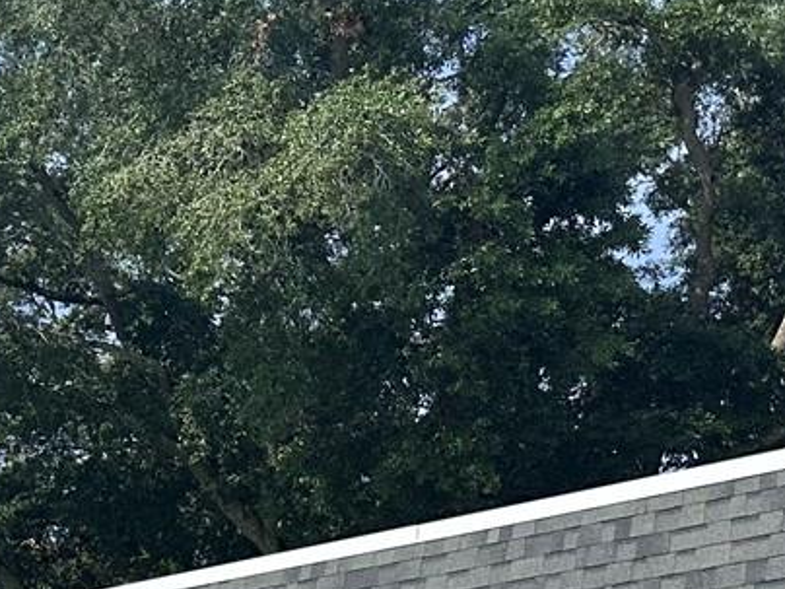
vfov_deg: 14.9
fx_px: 2154
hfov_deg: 16.7
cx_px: -678
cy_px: 752
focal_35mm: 95
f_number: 1.78
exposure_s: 1/5263
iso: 80
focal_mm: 6.86
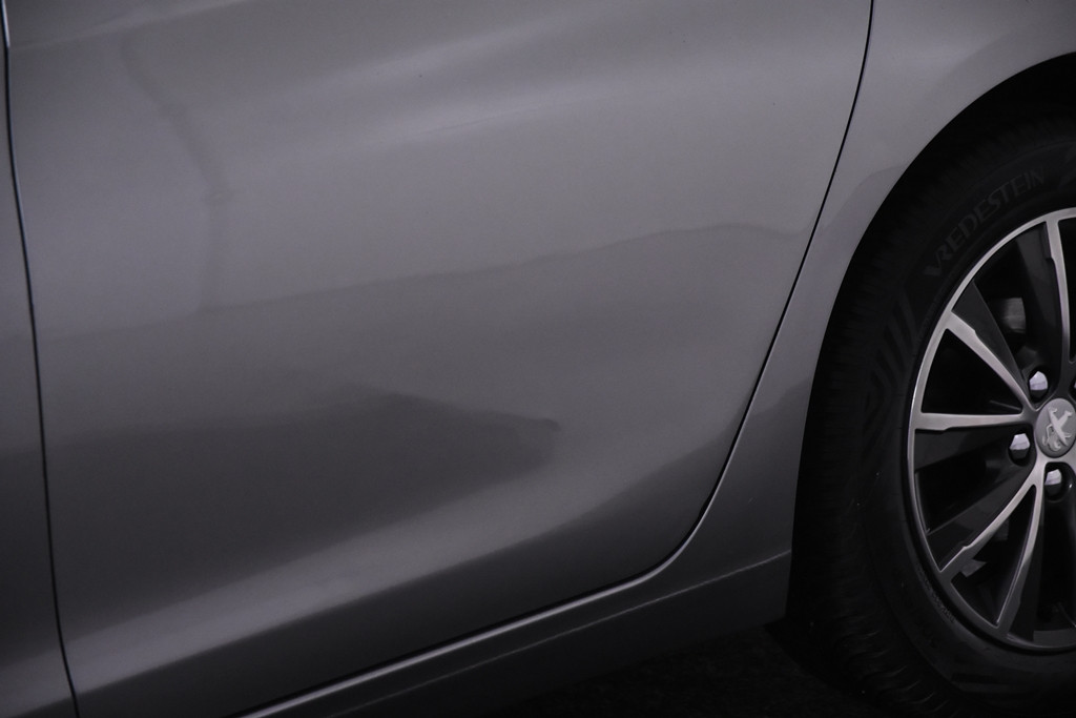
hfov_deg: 19.5
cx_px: 538
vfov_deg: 13.0
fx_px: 3139
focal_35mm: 105
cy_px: 359
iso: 3200
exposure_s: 1/125
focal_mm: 70
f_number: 4
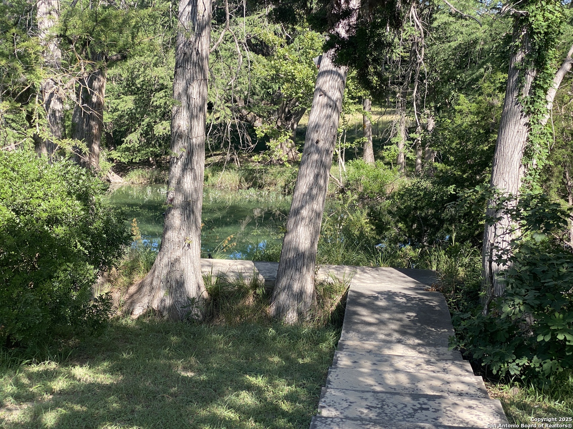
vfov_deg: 28.0
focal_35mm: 52
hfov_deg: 36.8
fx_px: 861
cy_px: 214
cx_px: 286
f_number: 2
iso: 20
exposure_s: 1/333
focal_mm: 6
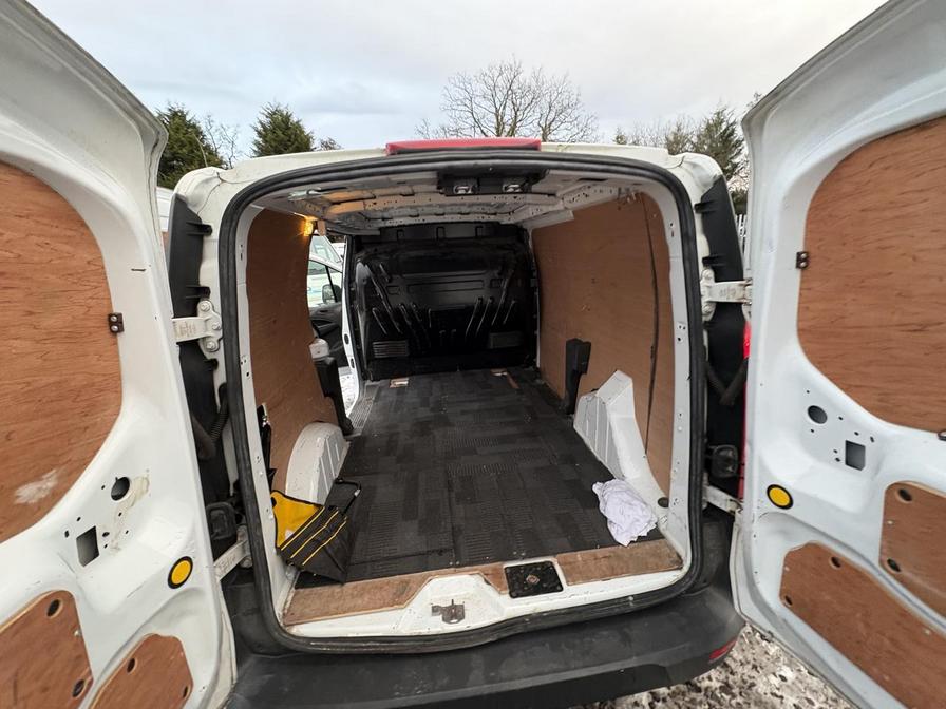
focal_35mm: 14
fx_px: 383
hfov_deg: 102.1
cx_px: 473
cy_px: 354
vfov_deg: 85.7
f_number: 2.2
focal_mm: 2.22
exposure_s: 1/60
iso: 400
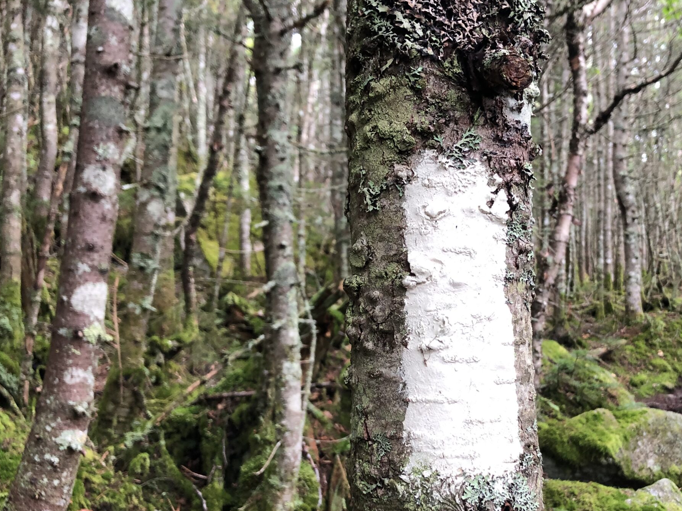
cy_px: 336
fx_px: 788
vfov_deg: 35.6
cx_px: 470
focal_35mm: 40
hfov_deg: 45.9
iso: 32
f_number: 1.8
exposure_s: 1/30
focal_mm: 3.99
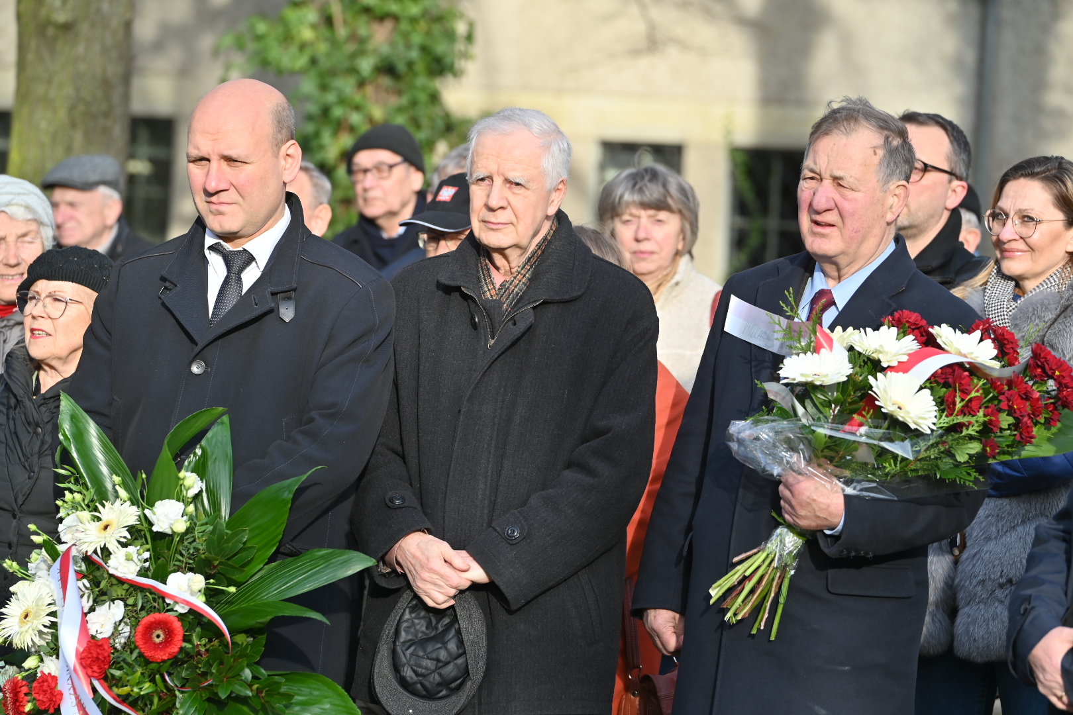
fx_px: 4023
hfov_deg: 15.2
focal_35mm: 135
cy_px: 358
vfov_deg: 10.2
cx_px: 536
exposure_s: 1/320
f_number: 4.5
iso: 100
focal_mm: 135
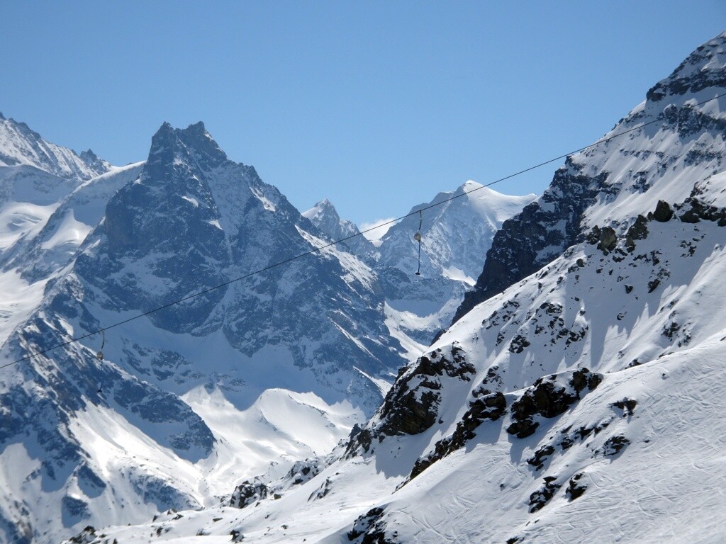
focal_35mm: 123
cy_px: 272
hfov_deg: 16.0
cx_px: 363
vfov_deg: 12.0
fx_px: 2580
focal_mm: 20.96
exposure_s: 1/1250
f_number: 5.6
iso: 80
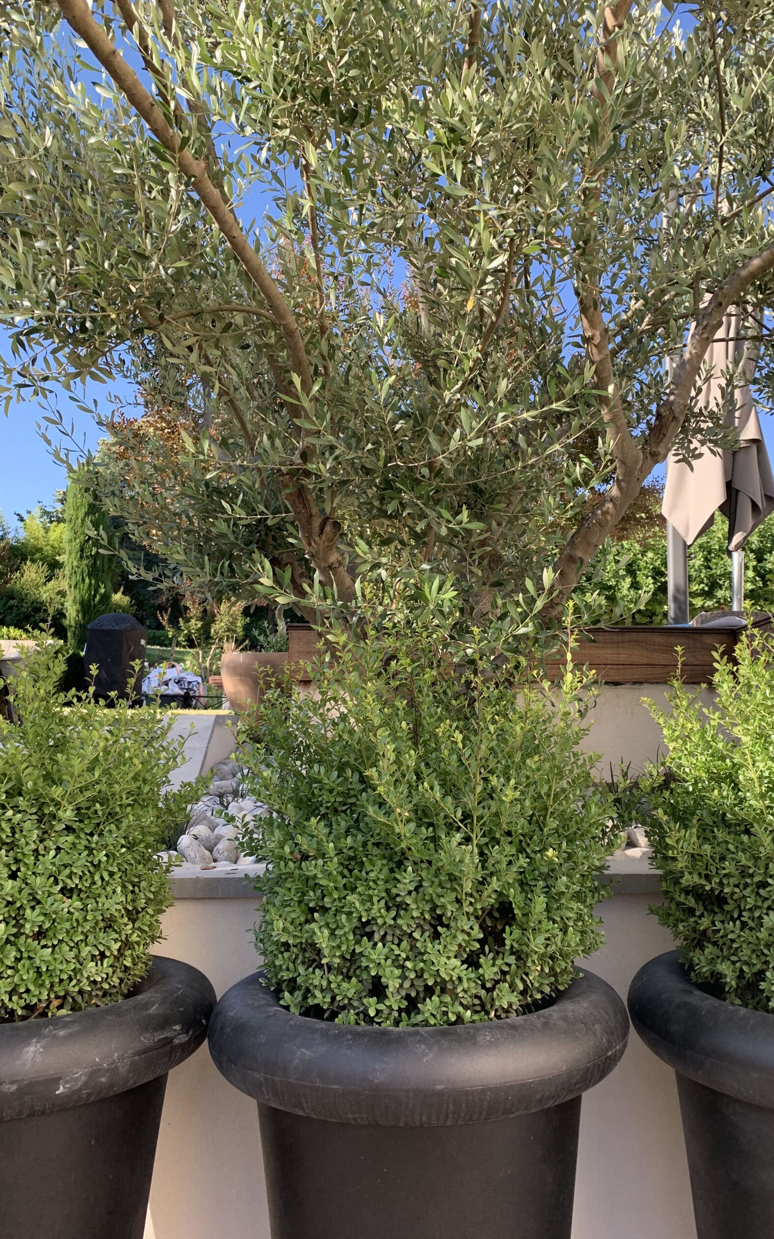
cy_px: 619
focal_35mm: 28
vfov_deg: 66.5
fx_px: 945
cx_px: 432
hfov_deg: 44.5
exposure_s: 1/378
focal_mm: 4.25
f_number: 1.8
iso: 25
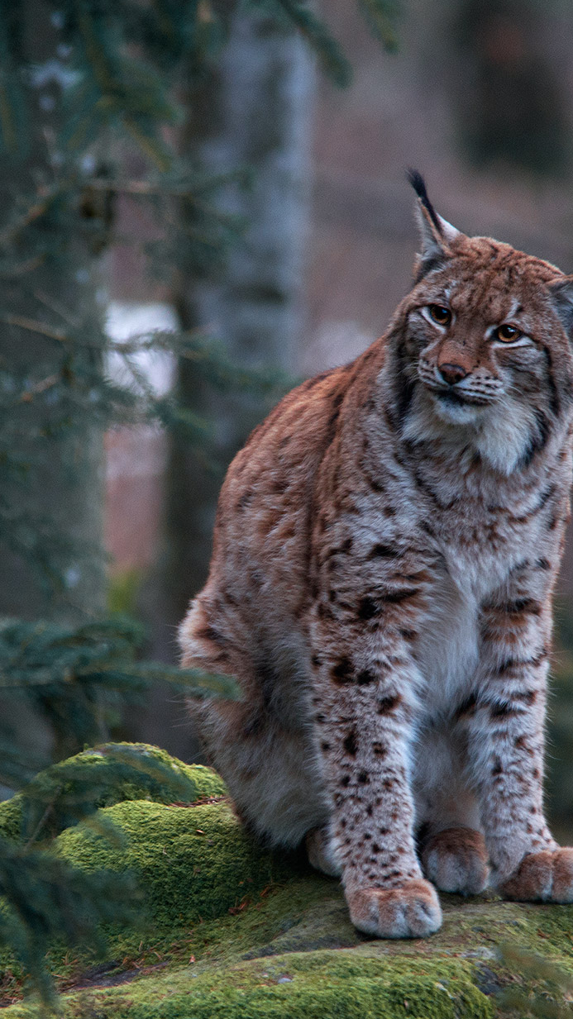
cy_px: 541
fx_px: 22946
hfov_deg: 1.4
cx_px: 53
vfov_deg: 2.5
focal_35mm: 849
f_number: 6.3
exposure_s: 1/40
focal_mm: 500
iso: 800
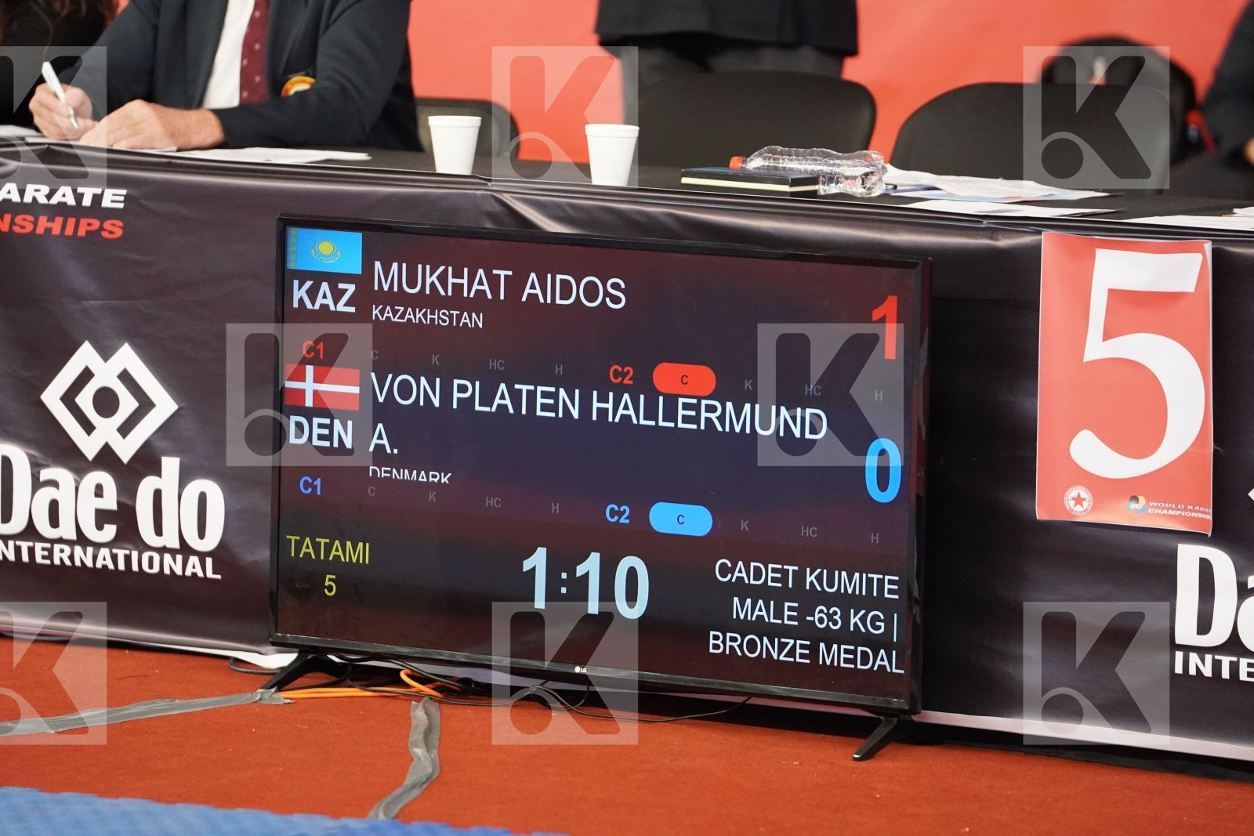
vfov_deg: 6.1
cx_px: 565
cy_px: 395
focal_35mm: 225
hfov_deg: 9.1
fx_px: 7838
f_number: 2.8
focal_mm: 200
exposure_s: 1/1000
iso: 6400
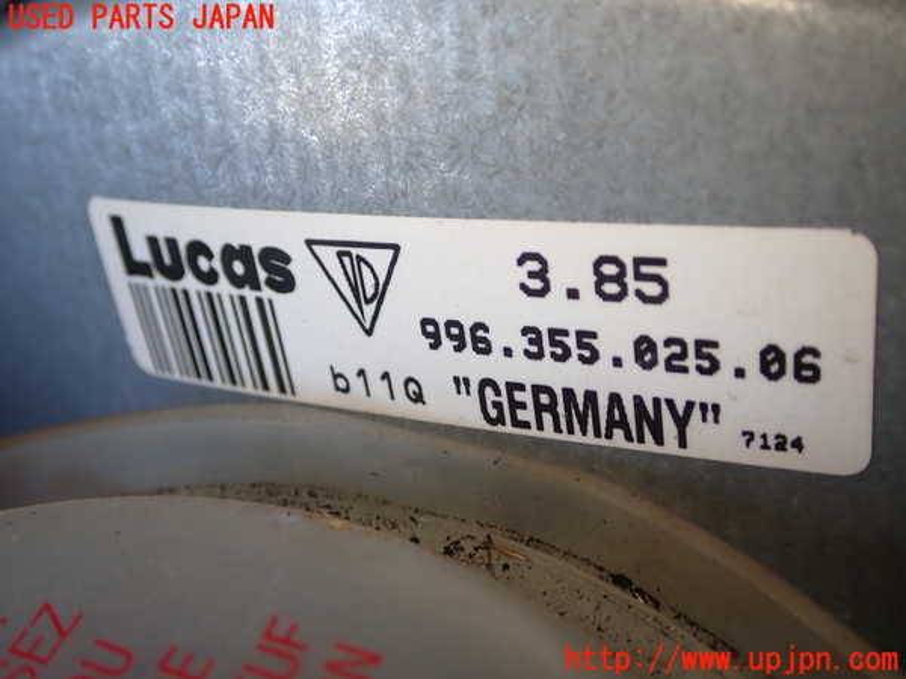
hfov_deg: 45.8
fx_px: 1073
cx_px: 453
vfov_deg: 35.1
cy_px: 340
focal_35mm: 41
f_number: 2.8
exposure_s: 1/80
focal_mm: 7.31
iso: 100
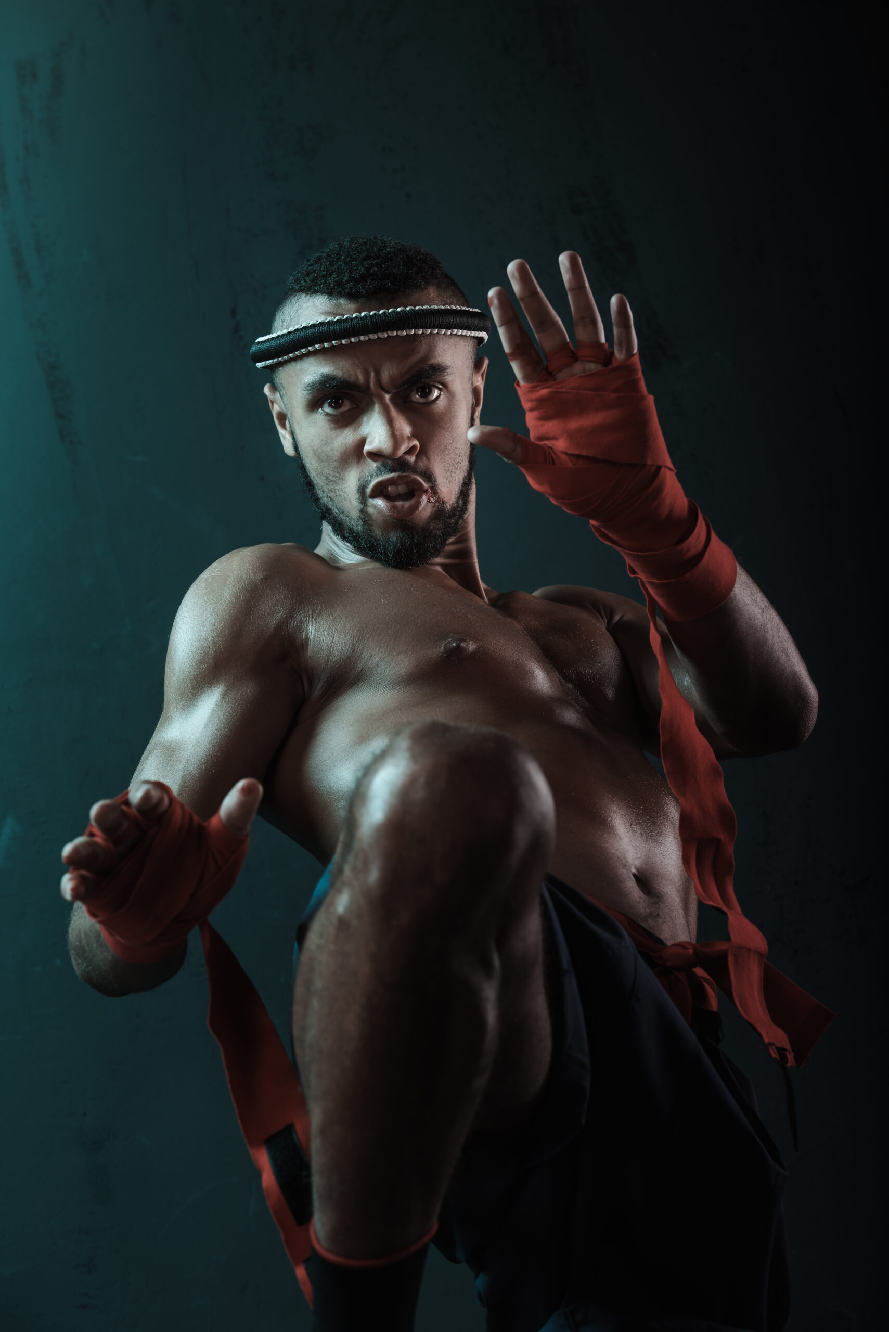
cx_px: 444
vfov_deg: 20.0
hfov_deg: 13.4
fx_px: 3774
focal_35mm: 102
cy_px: 666
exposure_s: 1/250
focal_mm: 102
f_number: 5.6
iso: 160
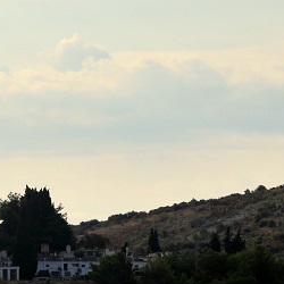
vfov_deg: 3.8
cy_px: 230
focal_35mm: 458
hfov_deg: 3.8
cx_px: -223
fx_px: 4251
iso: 320
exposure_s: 1/3200
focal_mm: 90
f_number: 6.3
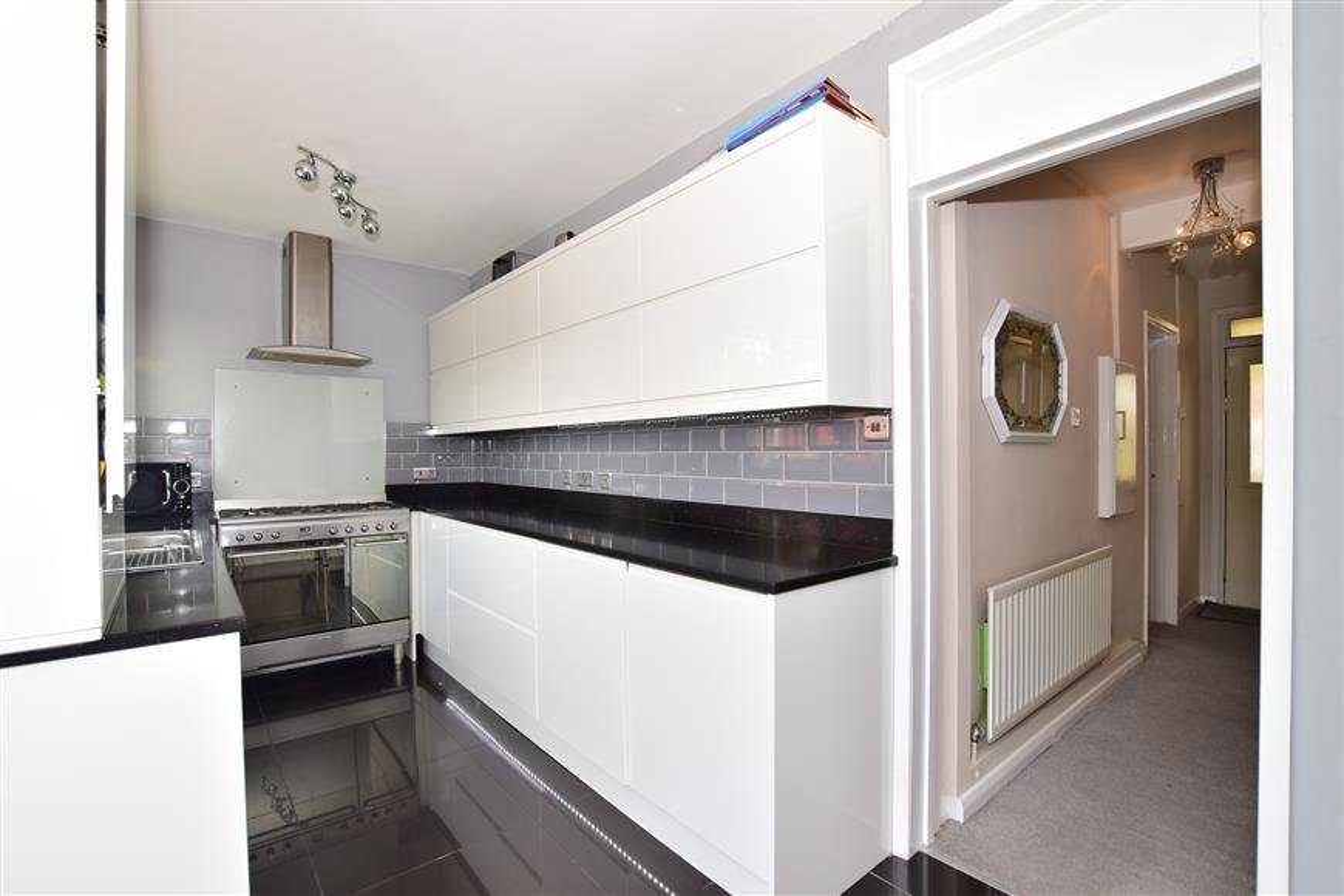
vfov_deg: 77.3
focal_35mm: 15
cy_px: 448
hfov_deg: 100.4
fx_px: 560
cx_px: 672
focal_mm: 10
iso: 200
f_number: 7.1
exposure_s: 1/30
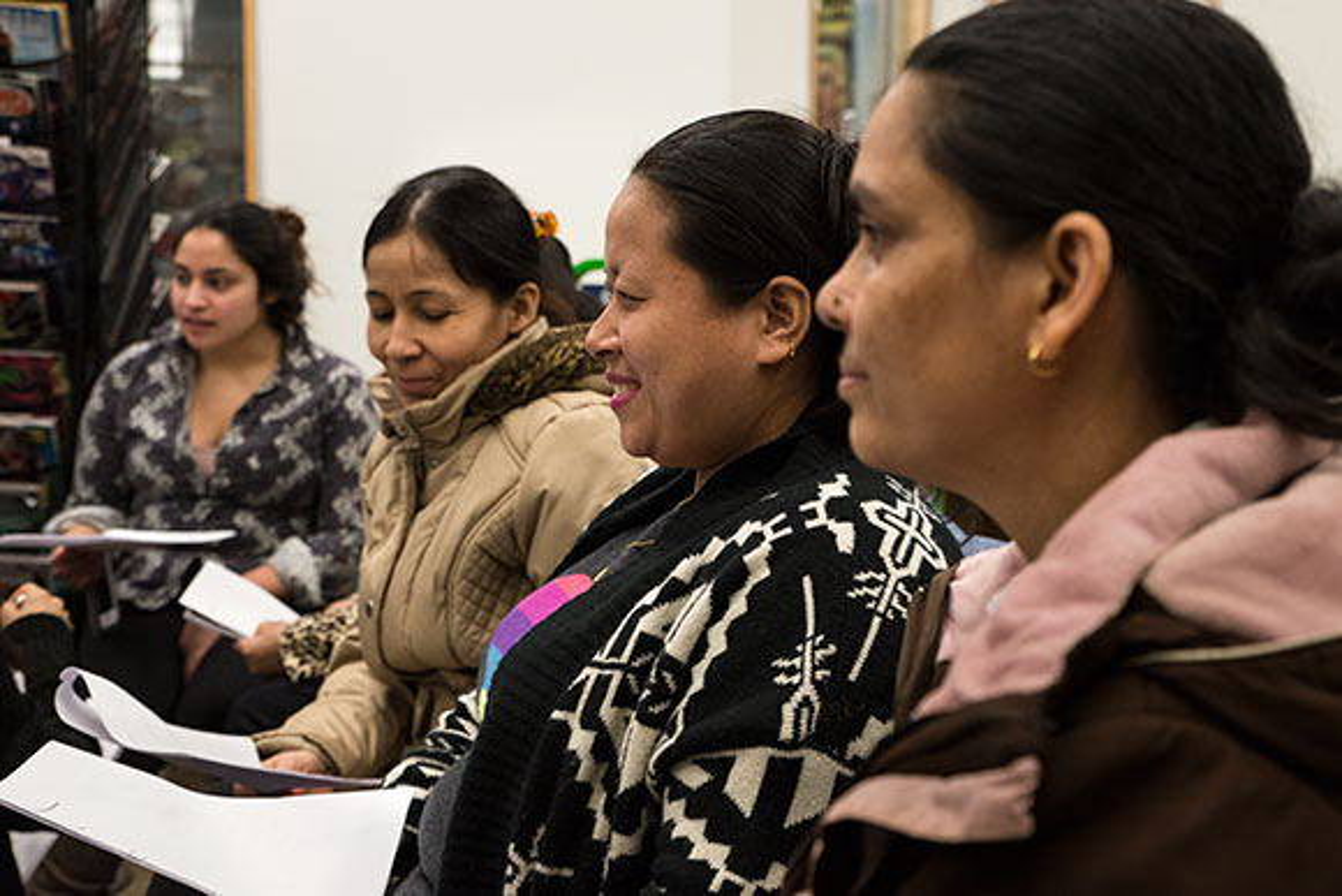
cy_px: 448
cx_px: 671
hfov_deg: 41.1
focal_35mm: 48
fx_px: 1790
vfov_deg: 28.1
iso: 1600
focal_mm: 48
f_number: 6.7
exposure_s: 1/180
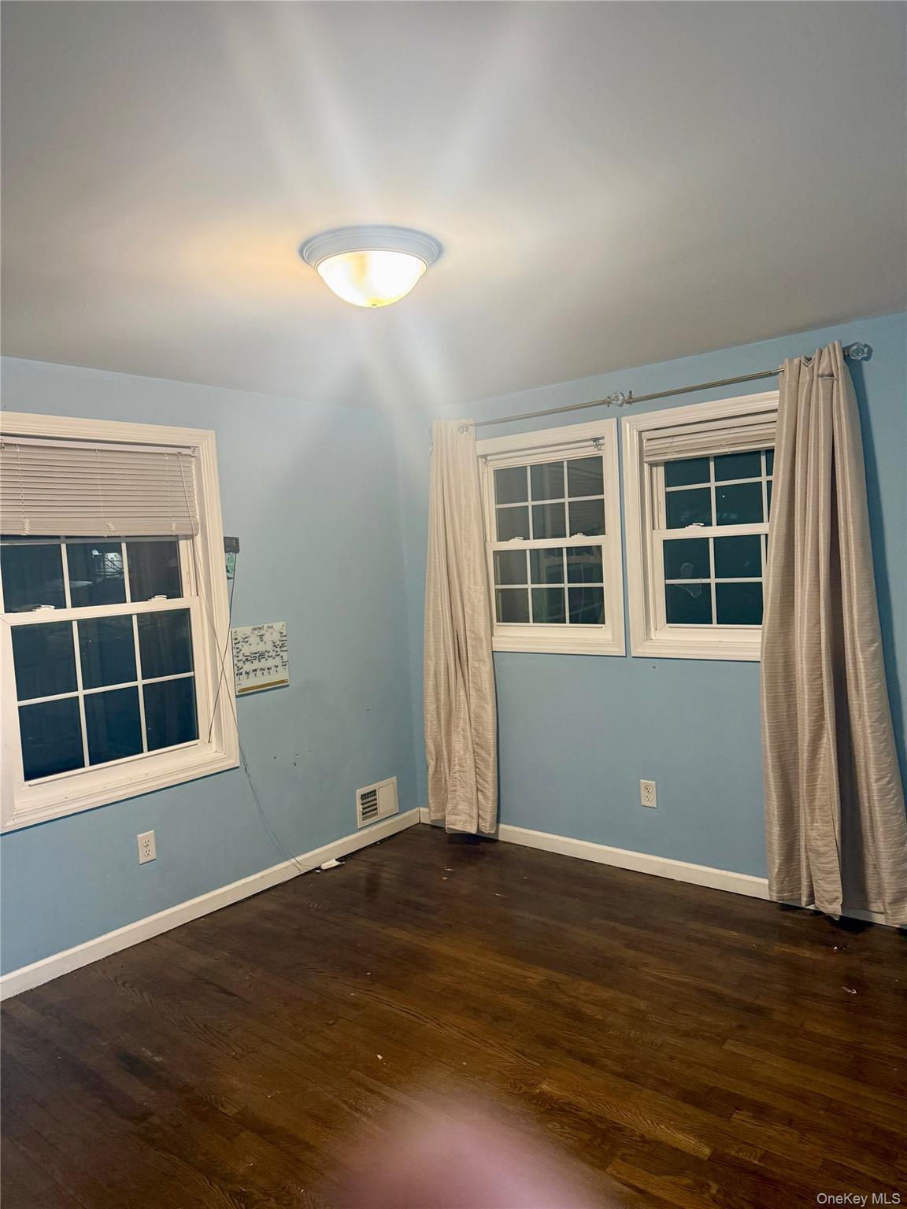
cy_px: 604
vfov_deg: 71.6
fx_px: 838
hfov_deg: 56.8
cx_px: 454
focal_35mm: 24
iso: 200
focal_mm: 6.76
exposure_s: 1/60
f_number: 1.78
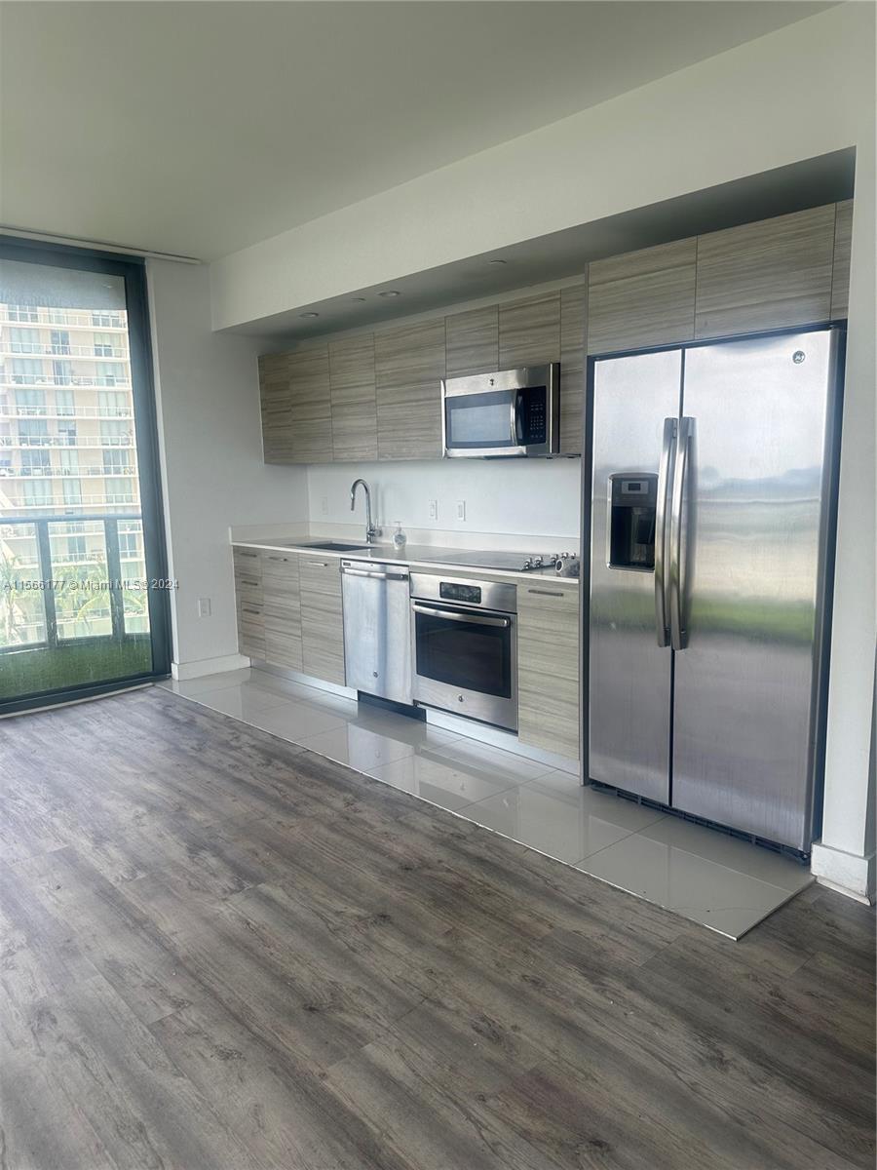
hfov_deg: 56.8
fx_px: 811
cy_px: 585
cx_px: 438
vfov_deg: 71.6
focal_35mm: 24
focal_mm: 6.86
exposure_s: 1/404
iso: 80
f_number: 1.78
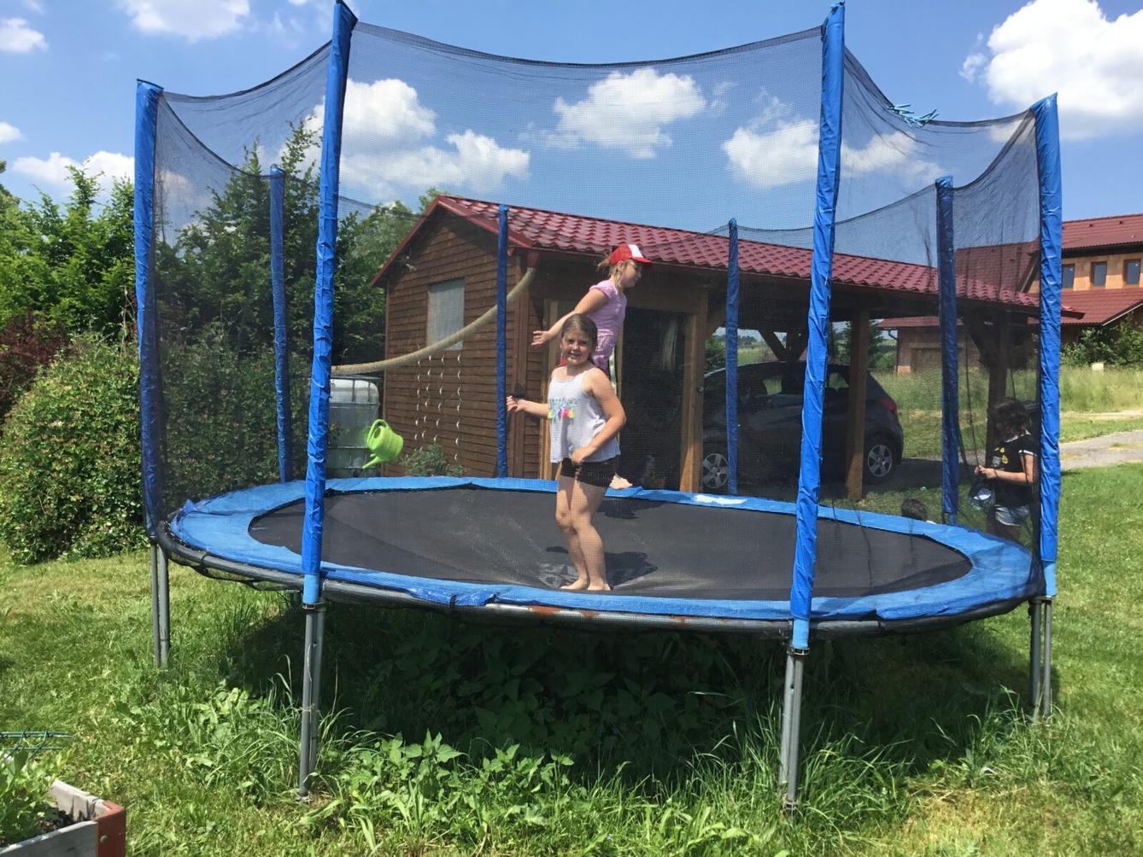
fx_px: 1024
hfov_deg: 58.3
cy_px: 428
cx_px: 572
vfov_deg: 45.5
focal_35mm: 31
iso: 25
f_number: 2.4
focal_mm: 3.3
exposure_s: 1/840
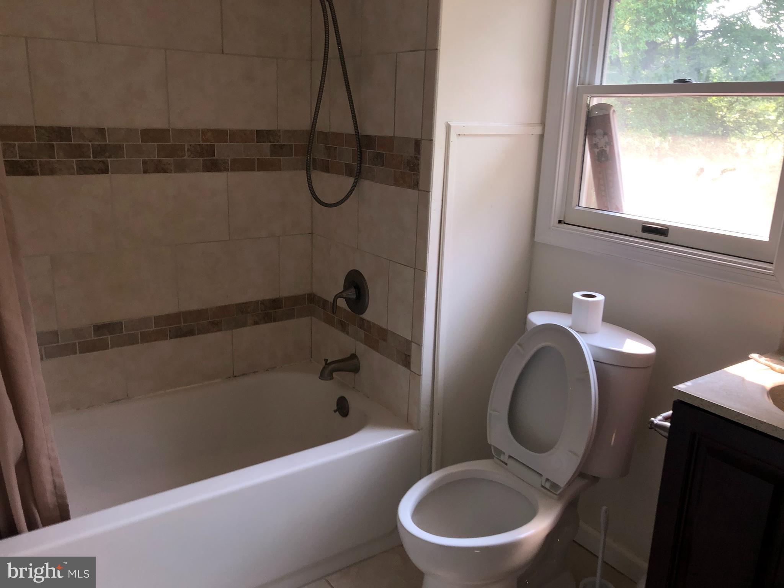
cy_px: 294
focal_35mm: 28
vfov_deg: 49.7
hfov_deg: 63.4
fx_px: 634
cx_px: 392
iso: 20
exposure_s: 1/39
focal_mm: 4
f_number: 1.8
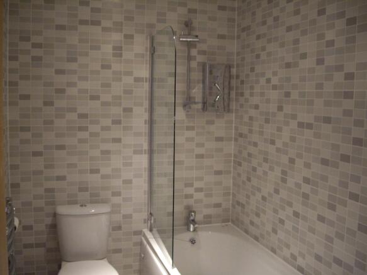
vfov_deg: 37.7
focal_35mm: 38
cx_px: 184
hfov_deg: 49.0
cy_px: 138
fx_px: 403
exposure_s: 1/25
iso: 400
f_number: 2.8
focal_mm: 7.9
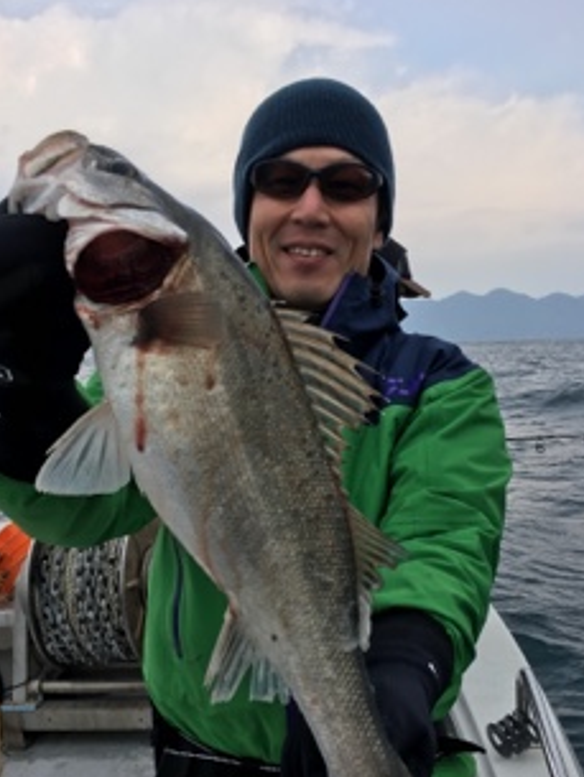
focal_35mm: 38
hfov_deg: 37.7
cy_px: 492
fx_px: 854
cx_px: 296
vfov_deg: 48.4
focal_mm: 4.15
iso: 25
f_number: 2.2
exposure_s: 1/663
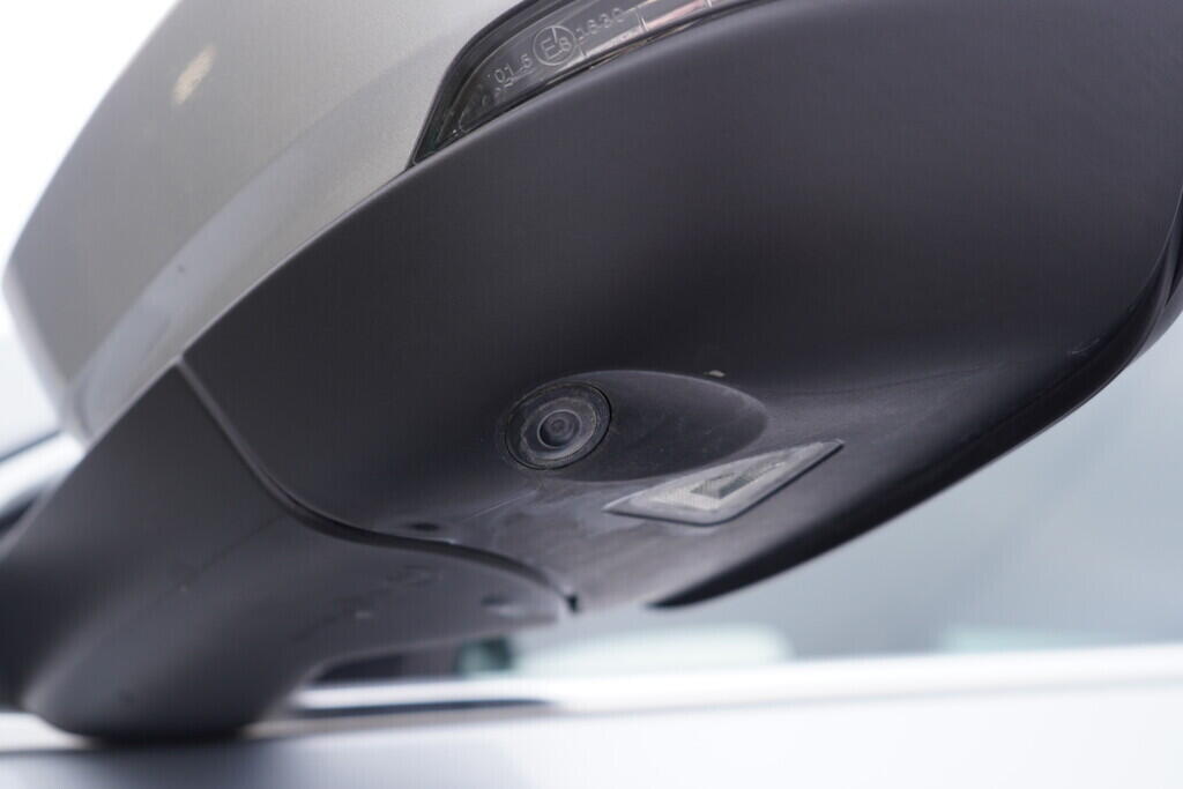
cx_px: 592
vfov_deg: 36.9
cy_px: 394
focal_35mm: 36
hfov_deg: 53.1
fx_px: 1183
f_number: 3.5
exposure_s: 1/60
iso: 125
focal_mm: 24
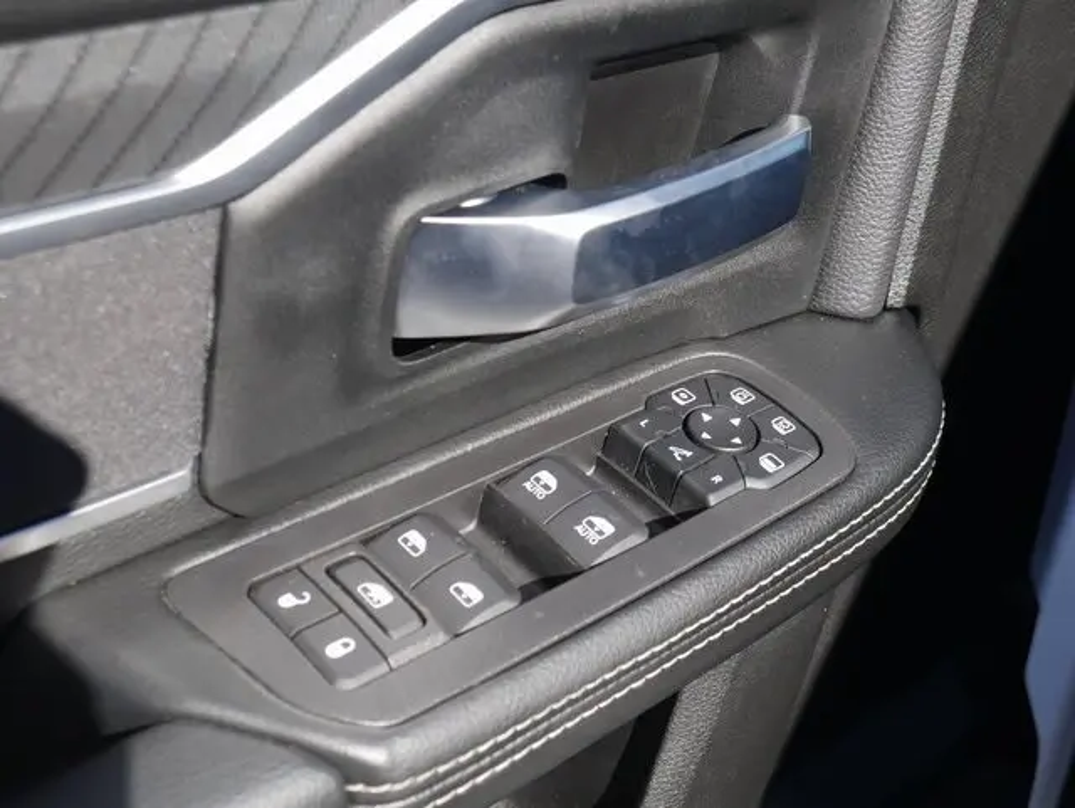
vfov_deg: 29.1
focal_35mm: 50
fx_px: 1554
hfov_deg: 38.2
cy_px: 404
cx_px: 538
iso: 200
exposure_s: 1/250
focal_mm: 25
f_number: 5.3
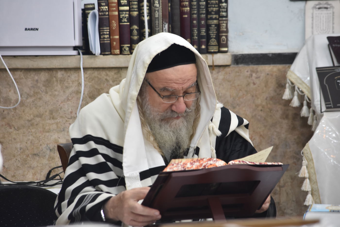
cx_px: 170
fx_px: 2550
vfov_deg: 5.1
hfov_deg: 7.6
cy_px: 114
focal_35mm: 270
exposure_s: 1/100
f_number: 5.6
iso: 800
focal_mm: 180
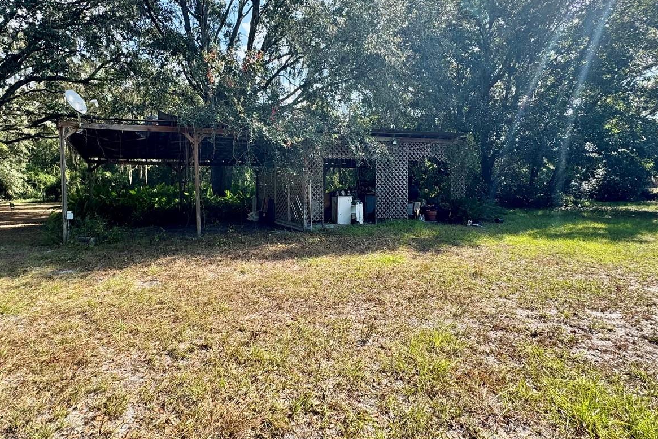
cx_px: 286
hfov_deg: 83.5
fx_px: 366
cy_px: 199
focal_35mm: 20
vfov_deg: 61.8
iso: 40
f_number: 2.2
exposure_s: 1/451
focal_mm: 2.22
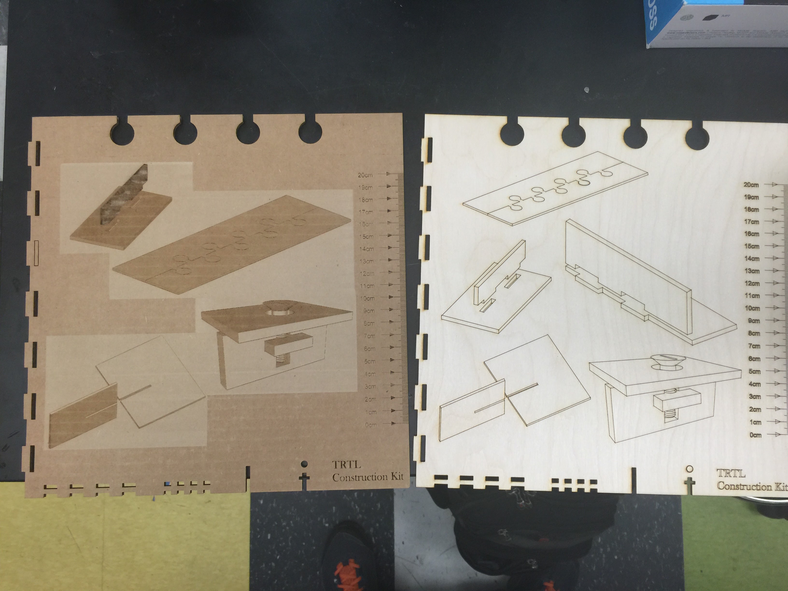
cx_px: 394
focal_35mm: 29
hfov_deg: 61.7
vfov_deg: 48.2
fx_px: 660
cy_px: 296
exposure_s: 1/15
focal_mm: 4.15
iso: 32
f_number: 2.2
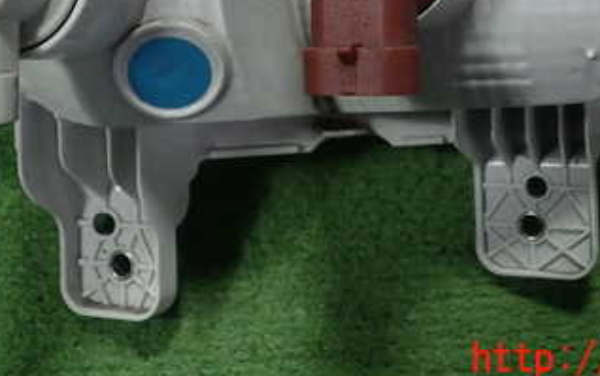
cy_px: -42
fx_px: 981
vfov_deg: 20.6
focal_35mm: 60
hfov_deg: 34.0
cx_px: 332
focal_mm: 5.5
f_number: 2.3
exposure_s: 1/125
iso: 160
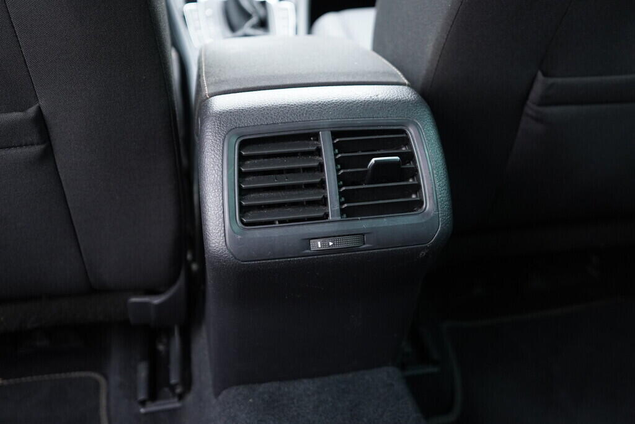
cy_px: 212
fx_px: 635
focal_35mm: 36
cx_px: 318
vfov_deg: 36.9
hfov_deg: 53.1
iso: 1000
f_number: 2.8
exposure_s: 1/40
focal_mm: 24
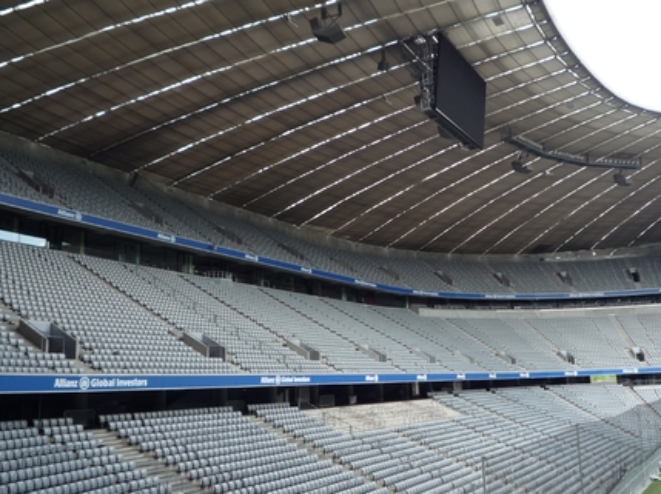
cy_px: 254
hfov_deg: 52.6
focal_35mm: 35
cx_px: 364
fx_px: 668
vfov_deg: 40.6
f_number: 2.8
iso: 100
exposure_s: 1/125
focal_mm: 4.4
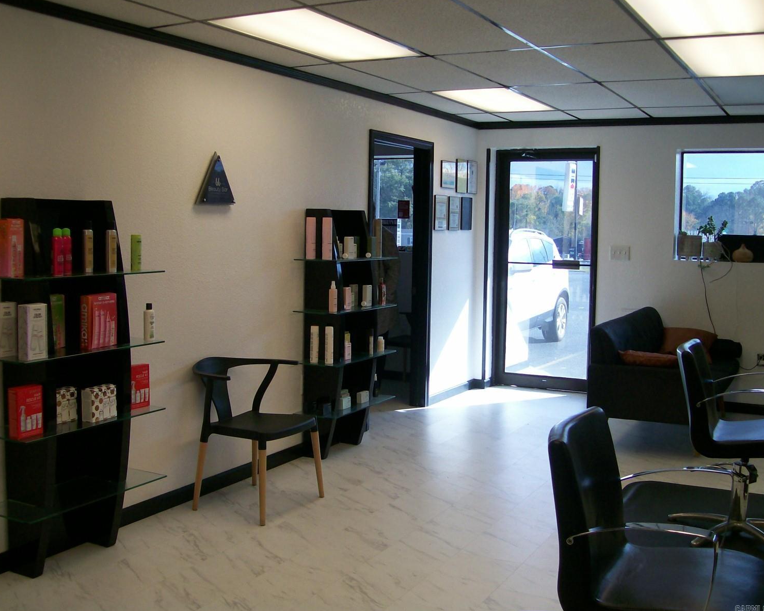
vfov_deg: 39.2
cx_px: 374
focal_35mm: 38
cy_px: 306
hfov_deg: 47.9
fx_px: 859
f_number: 2.7
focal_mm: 6
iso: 80
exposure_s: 1/139
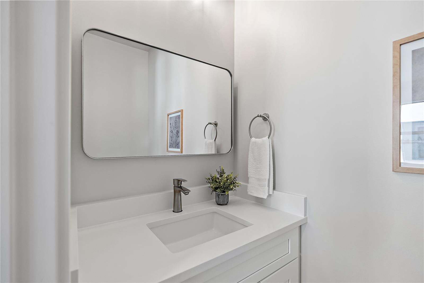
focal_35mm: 16
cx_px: 212
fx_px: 189
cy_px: 142
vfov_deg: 73.8
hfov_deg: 96.7
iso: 1600
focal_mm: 16
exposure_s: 1/125
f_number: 4
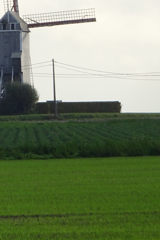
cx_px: -101
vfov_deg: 4.4
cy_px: 65
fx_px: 3126
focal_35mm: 469
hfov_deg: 2.9
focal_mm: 27.16
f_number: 5.6
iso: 80
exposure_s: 1/250
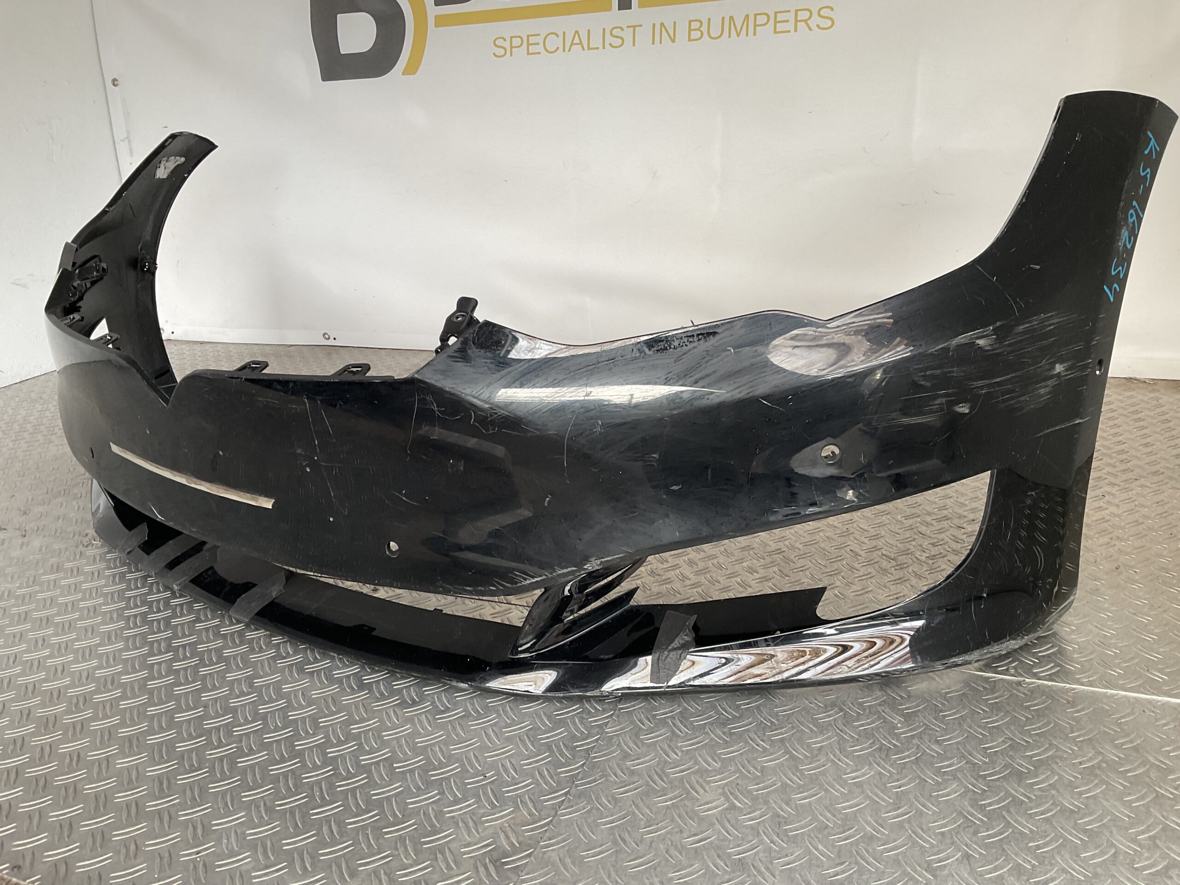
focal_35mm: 29
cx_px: 590
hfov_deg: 61.7
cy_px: 442
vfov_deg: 48.2
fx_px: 989
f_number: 1.8
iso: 32
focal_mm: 3
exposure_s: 1/100
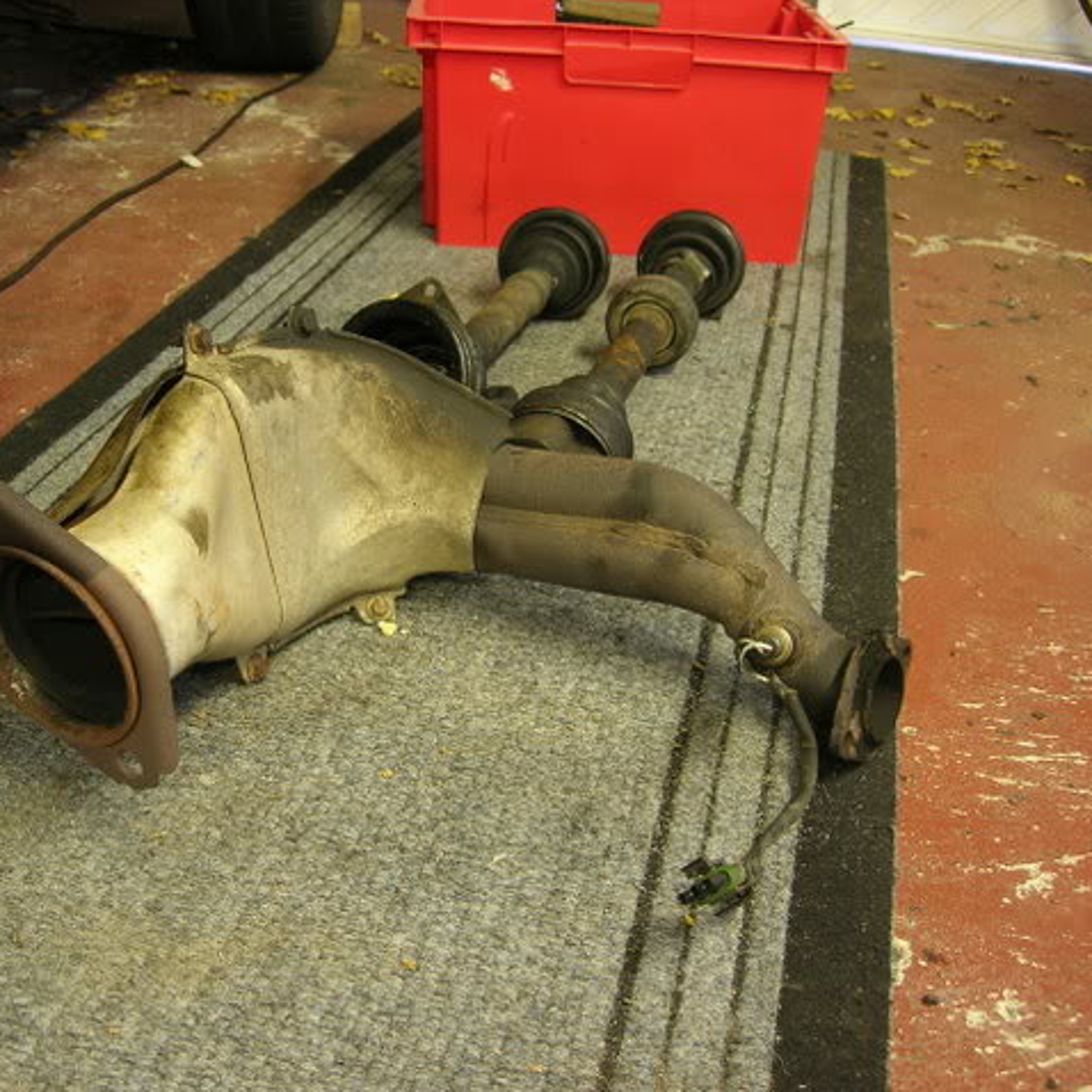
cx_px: 416
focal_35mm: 45
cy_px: 546
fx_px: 1606
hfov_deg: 37.3
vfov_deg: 37.6
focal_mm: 7.8
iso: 84
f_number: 2.8
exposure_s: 1/3.9
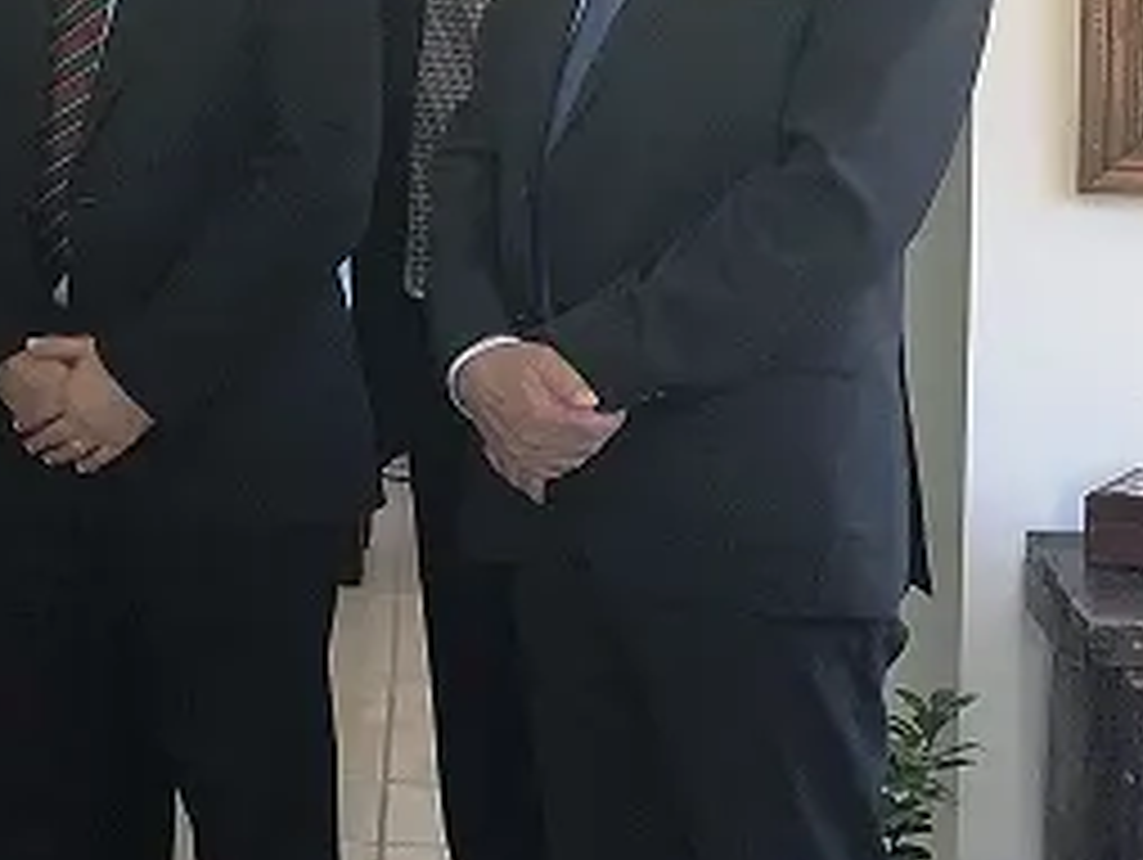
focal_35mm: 111
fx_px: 3669
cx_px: -522
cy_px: 54
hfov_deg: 16.3
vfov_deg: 13.2
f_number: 1.8
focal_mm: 3.99
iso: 25
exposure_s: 1/33
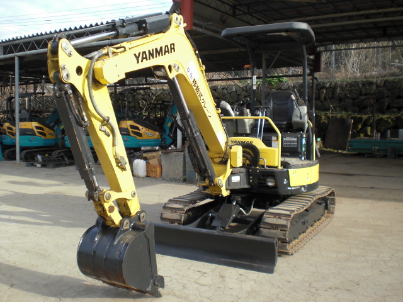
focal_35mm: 38
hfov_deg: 49.0
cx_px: 202
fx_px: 442
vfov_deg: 37.7
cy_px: 151
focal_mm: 6.3
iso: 64
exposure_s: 1/250
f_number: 3.1
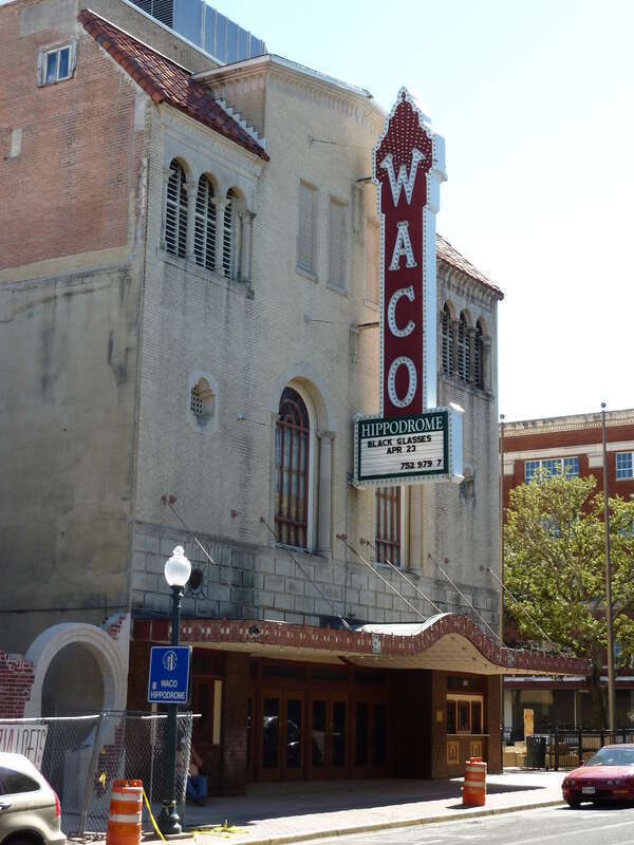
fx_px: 1441
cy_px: 422
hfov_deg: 24.8
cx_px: 317
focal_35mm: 59
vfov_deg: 32.7
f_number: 3.9
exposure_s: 1/200
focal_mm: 9.7
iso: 80
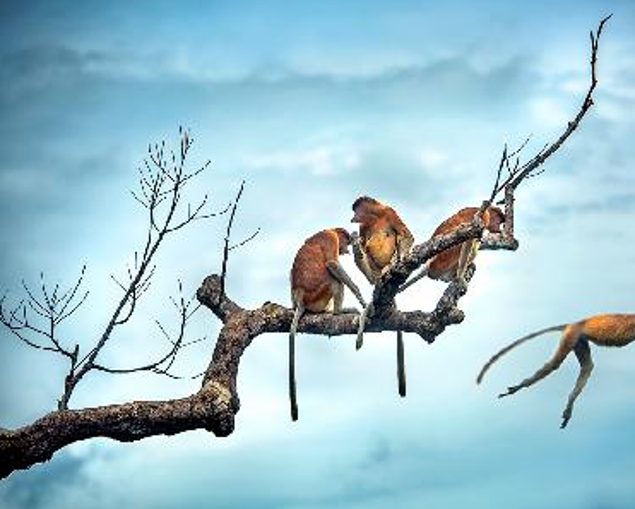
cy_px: 253
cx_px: 382
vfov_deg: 10.4
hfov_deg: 13.0
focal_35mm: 148
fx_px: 2782
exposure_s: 1/2000
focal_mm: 130
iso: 72
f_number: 3.5
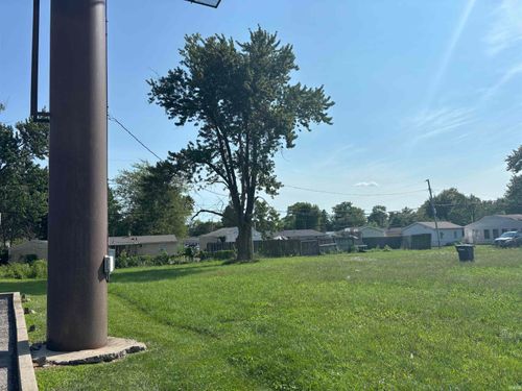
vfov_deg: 53.1
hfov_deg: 67.3
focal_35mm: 26
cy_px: 196
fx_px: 392
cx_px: 261
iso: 50
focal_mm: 5.96
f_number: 1.6
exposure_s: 1/6329
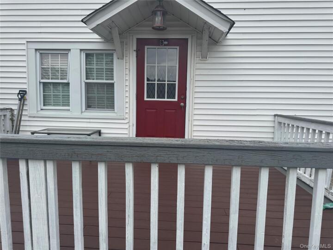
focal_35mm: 24
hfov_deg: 71.6
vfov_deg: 56.8
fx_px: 231
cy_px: 125
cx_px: 166
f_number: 1.78
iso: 80
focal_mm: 6.76
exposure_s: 1/2331
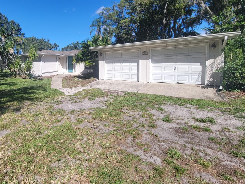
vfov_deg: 74.0
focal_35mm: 17
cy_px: 75
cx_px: 88
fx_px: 120
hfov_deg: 88.7
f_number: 2.2
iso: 50
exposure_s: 1/1567
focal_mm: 2.2
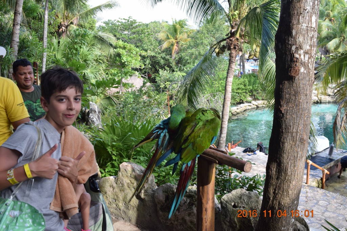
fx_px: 318
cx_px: 174
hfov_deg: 57.2
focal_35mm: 33
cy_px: 116
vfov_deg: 39.9
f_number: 7.1
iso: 400
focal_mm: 22
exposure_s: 1/200
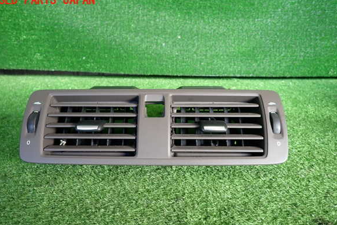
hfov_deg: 67.4
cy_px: 124
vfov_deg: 47.8
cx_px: 164
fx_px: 253
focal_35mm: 27
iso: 200
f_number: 2
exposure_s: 1/60
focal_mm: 4.5
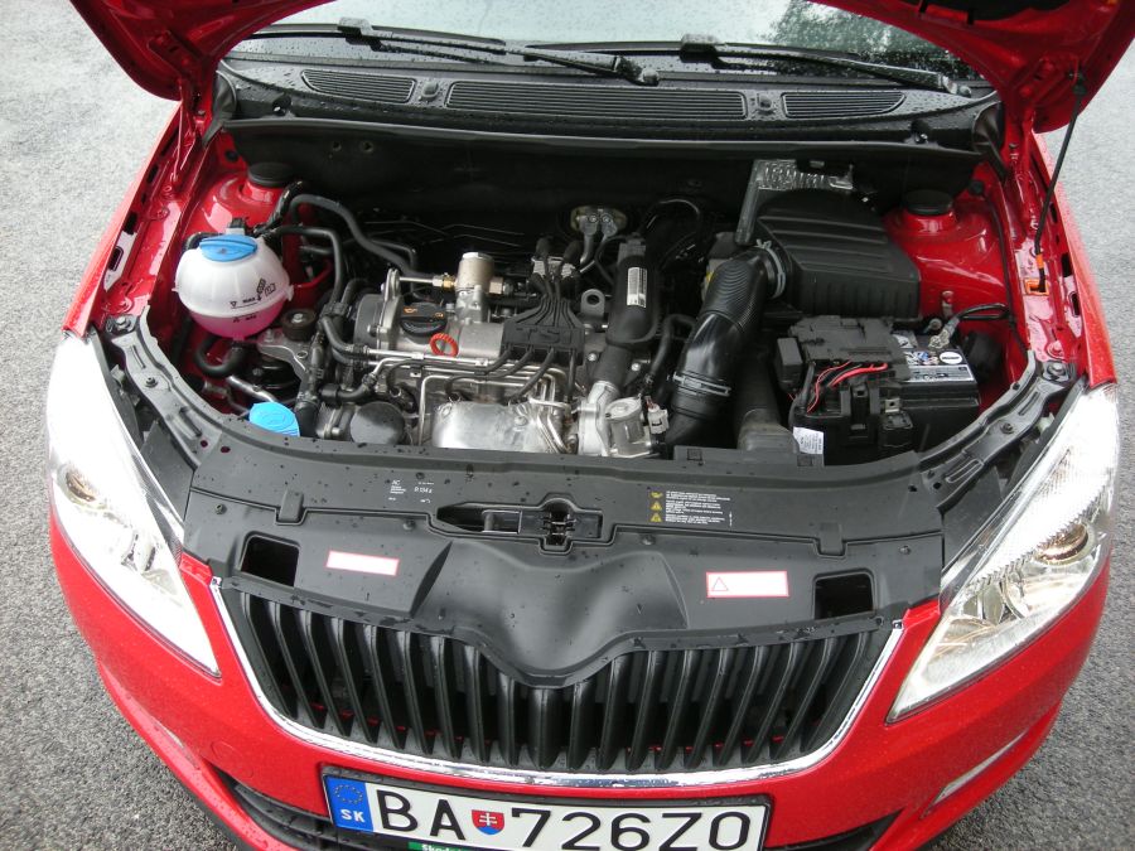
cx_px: 568
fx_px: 1148
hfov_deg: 52.6
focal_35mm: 35
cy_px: 426
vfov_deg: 40.7
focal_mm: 5.7
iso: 64
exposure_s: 1/85.2
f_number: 2.8
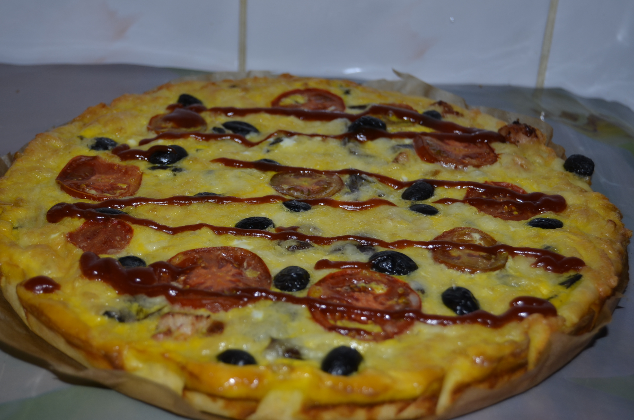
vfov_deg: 23.7
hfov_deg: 35.1
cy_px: 210
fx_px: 1002
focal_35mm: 57
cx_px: 317
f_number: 5.6
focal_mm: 38
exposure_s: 1/125
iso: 200
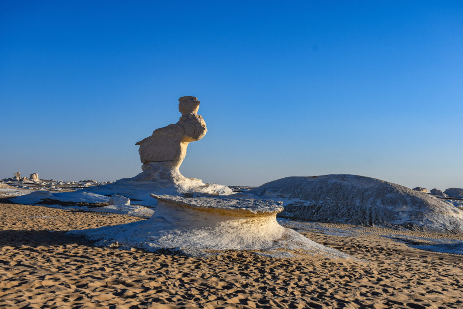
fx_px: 579
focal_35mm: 45
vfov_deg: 29.9
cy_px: 154
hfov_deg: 43.6
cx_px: 232
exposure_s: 1/320
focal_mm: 30
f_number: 9
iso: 100
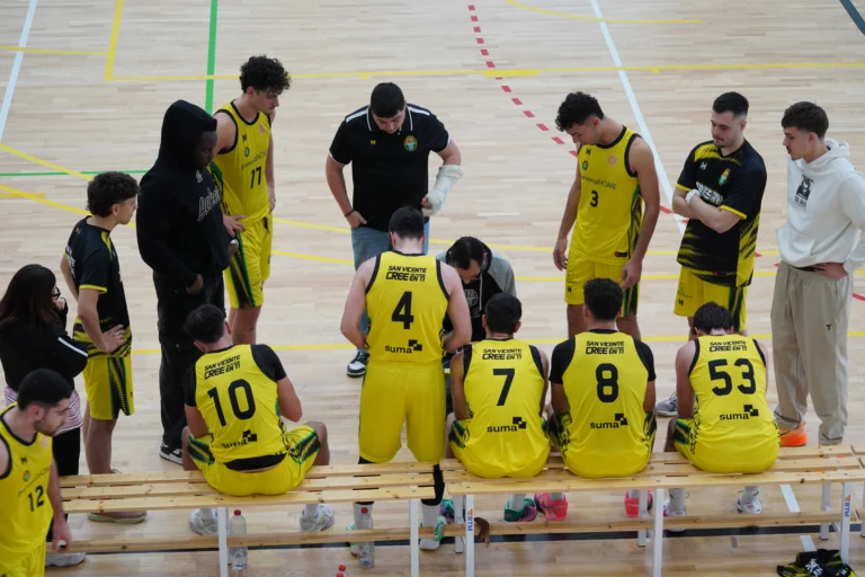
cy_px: 288
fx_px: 2523
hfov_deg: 19.5
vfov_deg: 13.0
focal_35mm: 105
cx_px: 432
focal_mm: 70
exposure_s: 1/100
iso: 320
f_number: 5.6
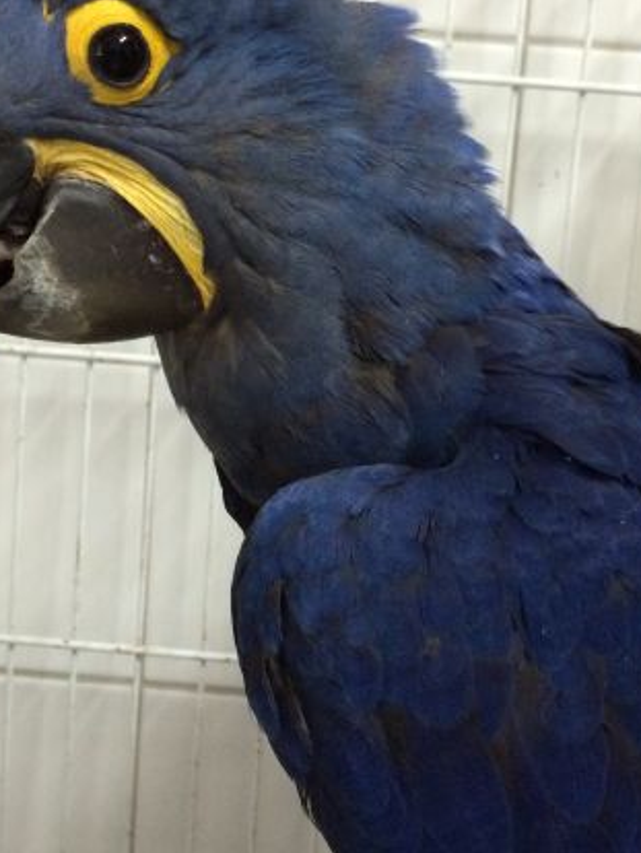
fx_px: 1381
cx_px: 373
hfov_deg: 26.1
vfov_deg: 34.3
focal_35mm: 56
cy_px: 418
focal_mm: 4.15
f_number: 2.2
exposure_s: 1/30
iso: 250
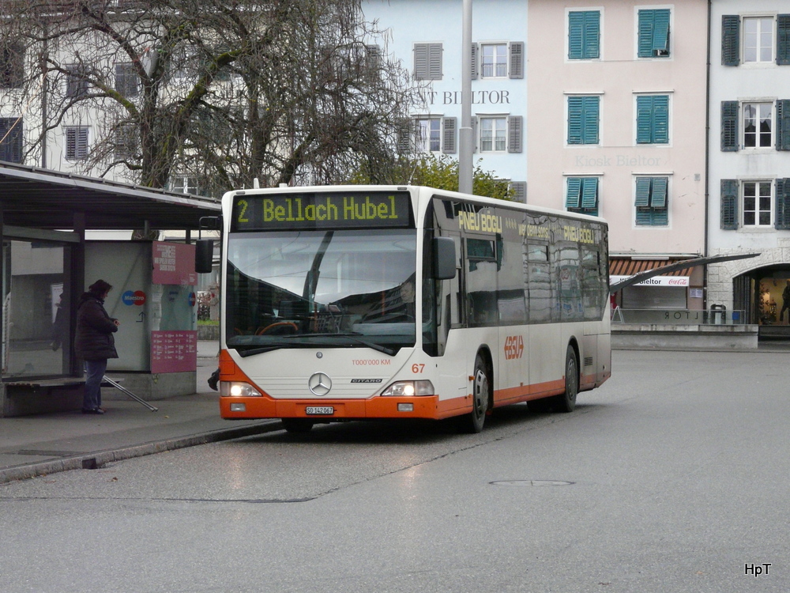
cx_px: 395
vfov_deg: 13.6
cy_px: 296
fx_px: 2488
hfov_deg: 18.0
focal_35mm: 109
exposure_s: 1/250
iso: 400
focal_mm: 18
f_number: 3.6
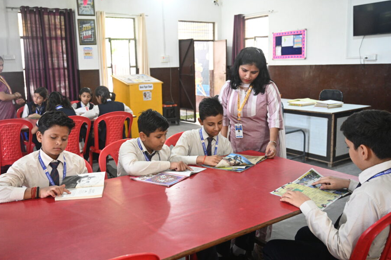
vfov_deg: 38.8
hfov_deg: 55.8
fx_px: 369
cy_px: 121
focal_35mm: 34
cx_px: 184
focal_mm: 30
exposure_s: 1/125
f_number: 4
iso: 3200
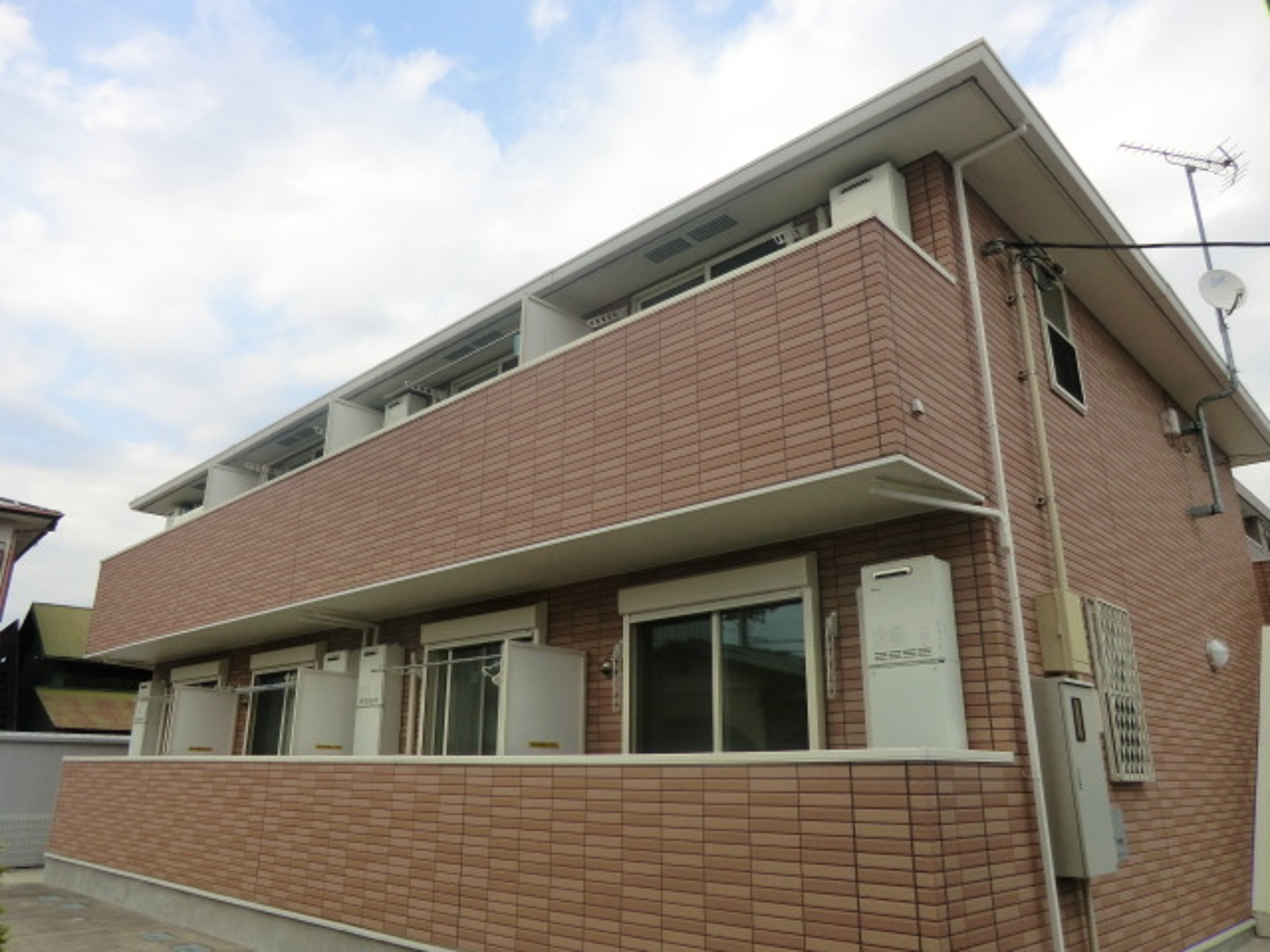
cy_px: 476
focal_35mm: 24
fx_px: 881
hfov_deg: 71.6
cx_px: 635
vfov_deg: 56.8
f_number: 3.2
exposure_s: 1/800
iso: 80
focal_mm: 4.3
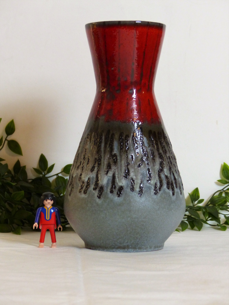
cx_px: 114
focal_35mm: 113
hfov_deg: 13.1
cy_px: 152
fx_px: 997
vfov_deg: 17.4
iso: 400
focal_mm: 18.7
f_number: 2.8
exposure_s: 1/50
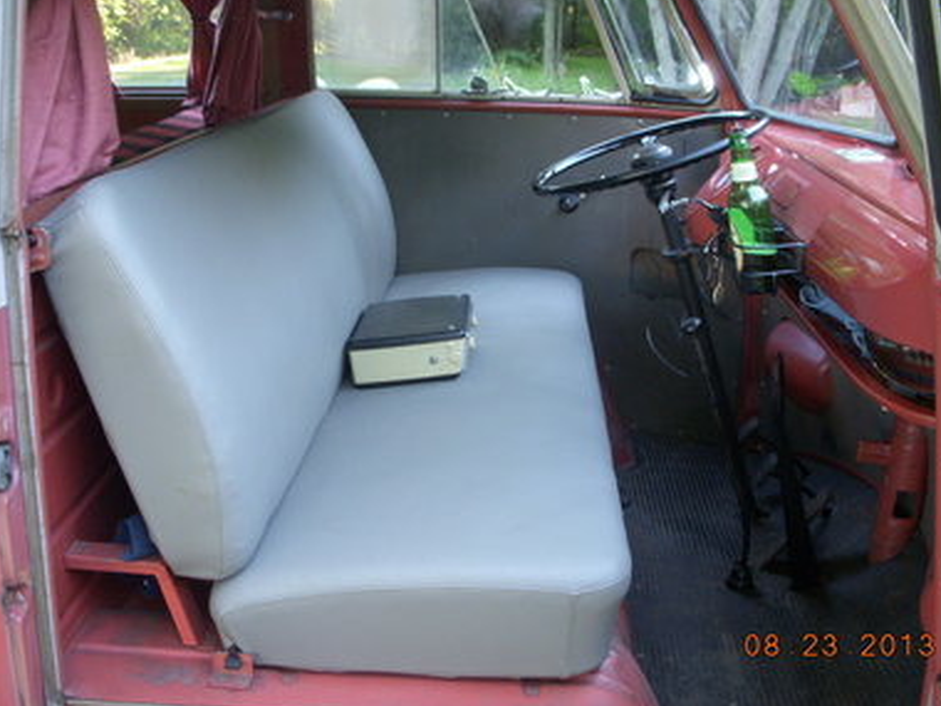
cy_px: 352
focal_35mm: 40
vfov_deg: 36.0
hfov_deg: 46.8
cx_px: 480
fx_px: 1087
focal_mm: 6.3
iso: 200
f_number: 3.3
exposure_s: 1/15
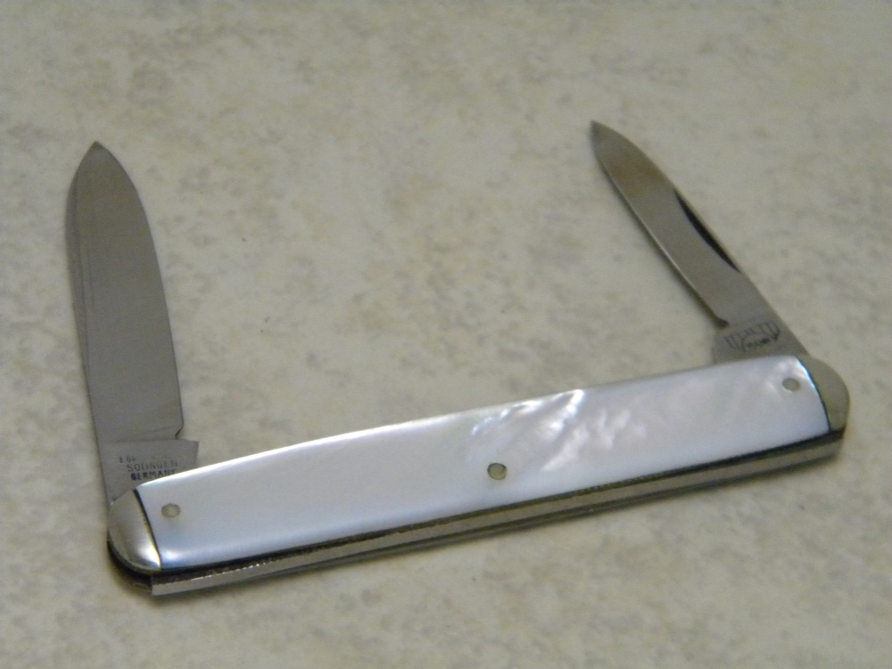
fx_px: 3814
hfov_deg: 13.3
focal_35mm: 148
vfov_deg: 10.0
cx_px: 446
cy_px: 334
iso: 800
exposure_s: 1/51.2
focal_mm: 26.8
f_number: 5
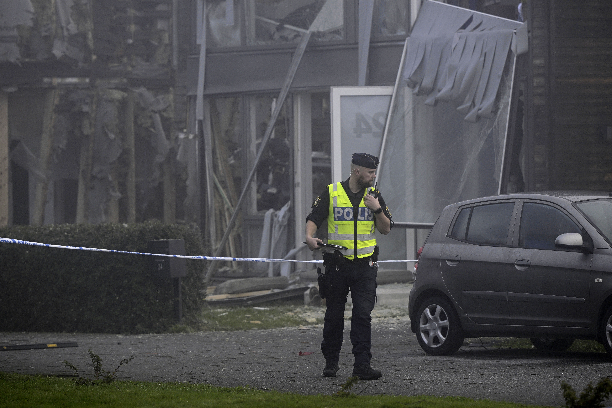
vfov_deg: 6.1
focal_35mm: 225
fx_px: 3824
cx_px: 306
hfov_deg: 9.2
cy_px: 204
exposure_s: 1/320
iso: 180
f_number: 3.2
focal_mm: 150
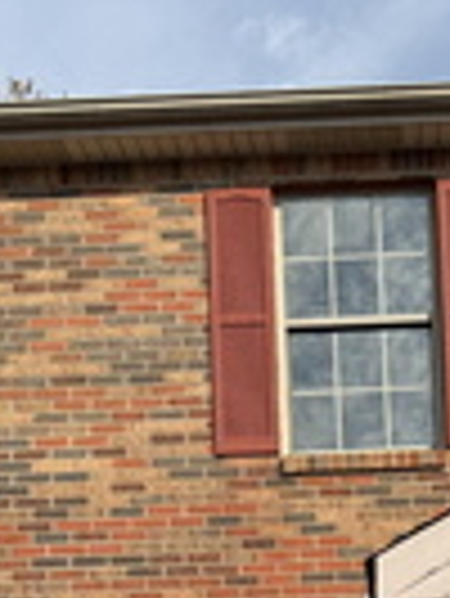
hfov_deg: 20.2
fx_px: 1246
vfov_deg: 25.0
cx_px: 382
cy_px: 670
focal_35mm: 72
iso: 80
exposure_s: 1/5714
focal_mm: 6.76
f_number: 1.78
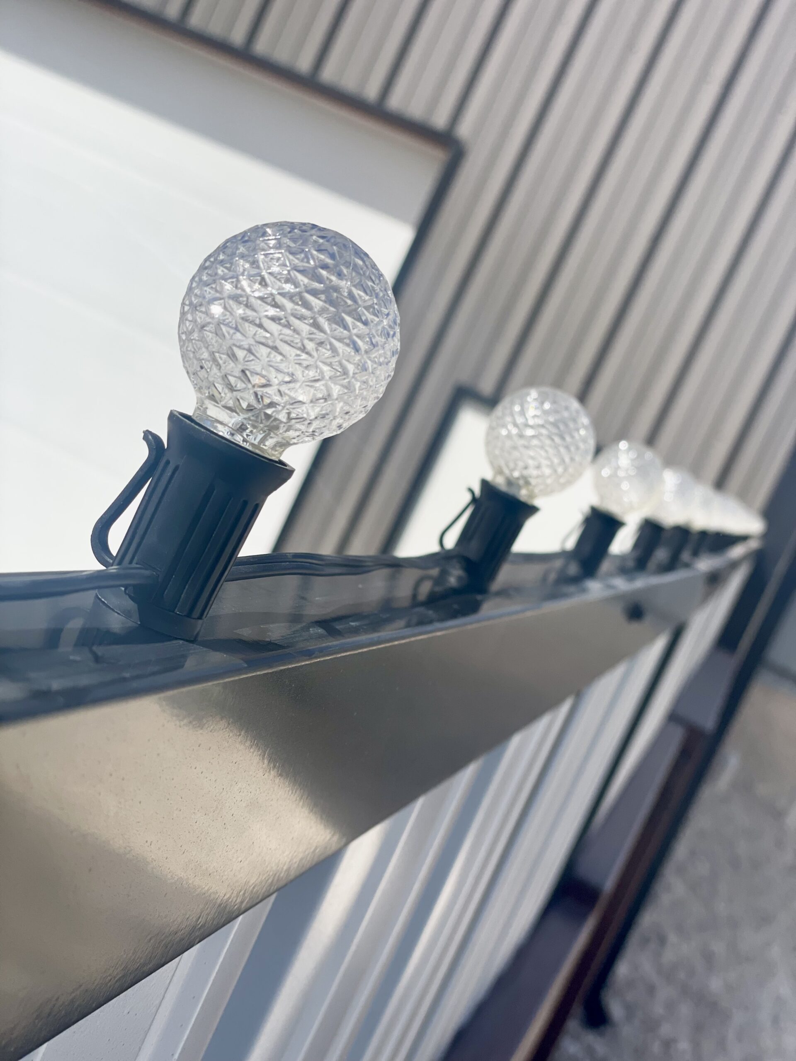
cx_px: 398
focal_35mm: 52
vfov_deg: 36.8
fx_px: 1594
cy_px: 530
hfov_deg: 28.0
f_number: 2
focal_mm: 6
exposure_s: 1/3195
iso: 32
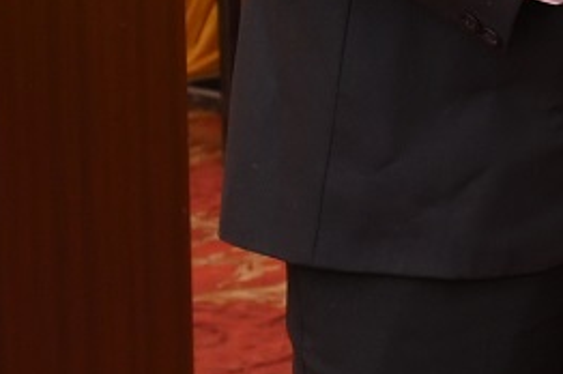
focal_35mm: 211
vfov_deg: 6.3
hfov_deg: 7.8
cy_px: -294
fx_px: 3303
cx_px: 1931
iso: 800
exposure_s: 1/160
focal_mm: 30.5
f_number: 7.1
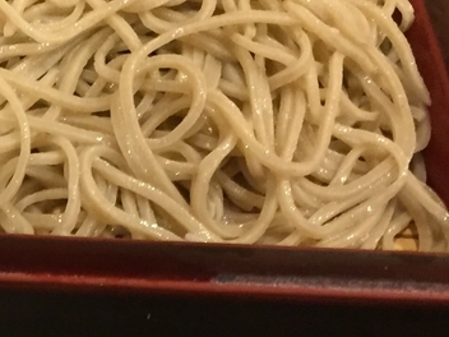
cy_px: 374
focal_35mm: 99
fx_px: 1284
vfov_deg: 14.6
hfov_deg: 18.3
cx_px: -153
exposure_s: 1/17
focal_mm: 4.15
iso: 250
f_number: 2.2
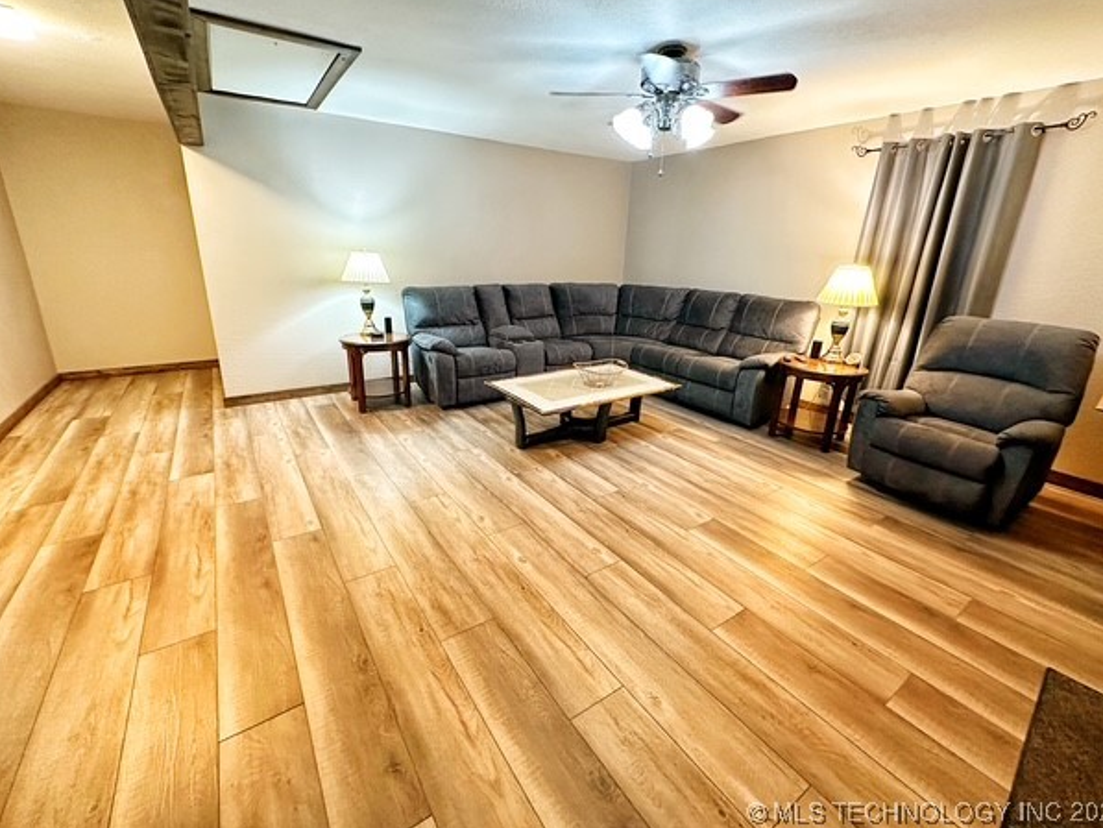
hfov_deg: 98.2
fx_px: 478
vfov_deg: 81.7
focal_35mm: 15
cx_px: 543
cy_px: 394
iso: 640
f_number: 2.2
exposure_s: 1/60
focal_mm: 2.22
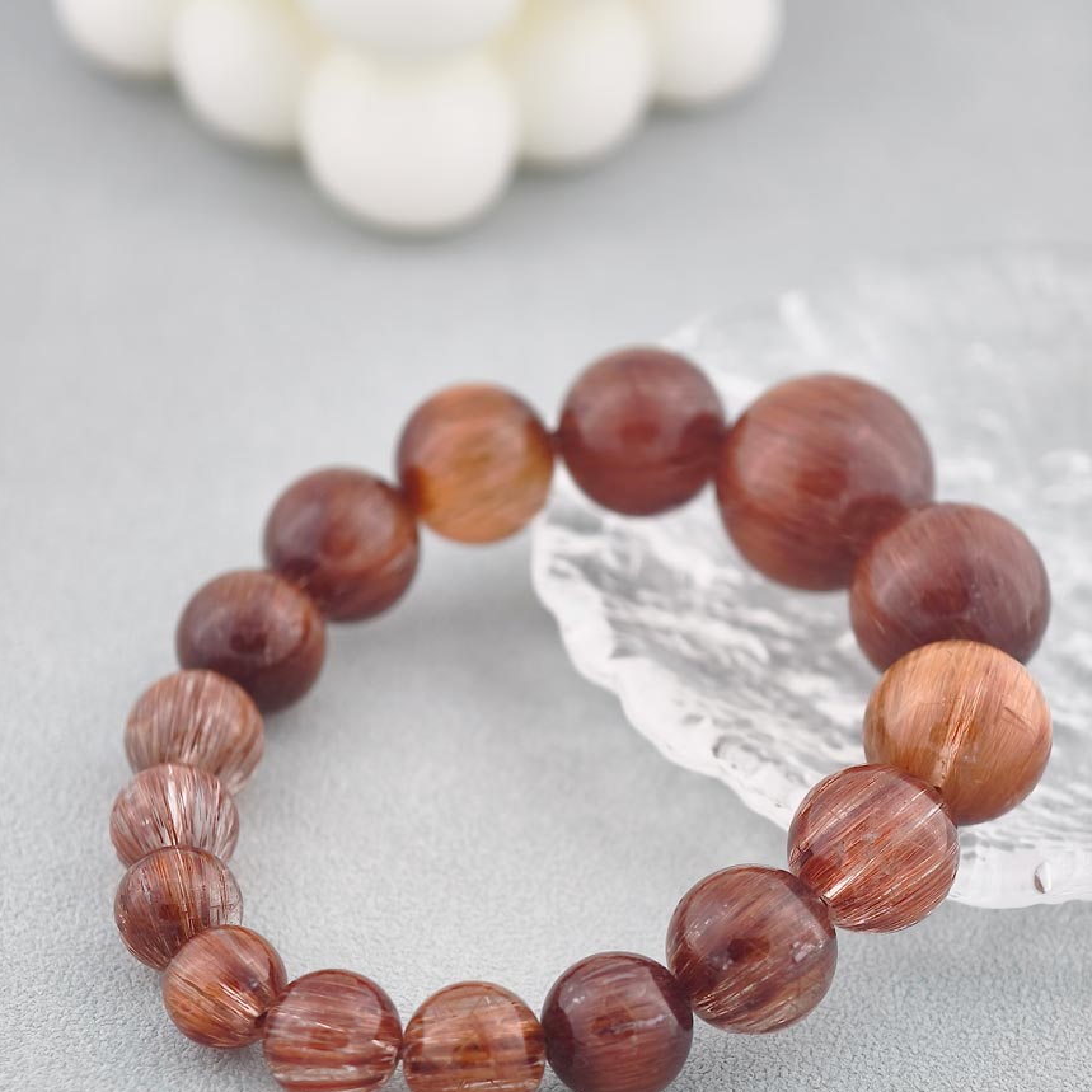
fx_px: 3605
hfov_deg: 17.2
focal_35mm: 101
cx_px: 547
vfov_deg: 17.2
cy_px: 713
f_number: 2.67
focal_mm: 22.48
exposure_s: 1/160
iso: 125
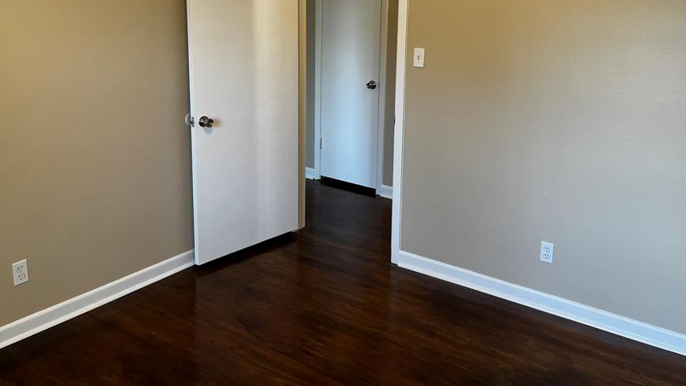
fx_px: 619
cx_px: 370
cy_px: 111
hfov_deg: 58.0
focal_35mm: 34
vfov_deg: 34.1
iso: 125
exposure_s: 1/120
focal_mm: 5.1
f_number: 1.6
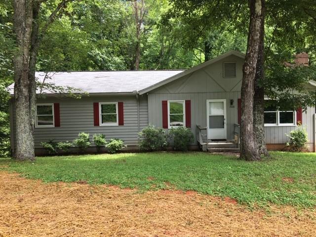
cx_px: 158
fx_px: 265
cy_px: 118
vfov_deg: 48.2
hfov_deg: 61.7
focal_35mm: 29
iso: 25
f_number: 2.2
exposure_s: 1/188
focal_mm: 4.15
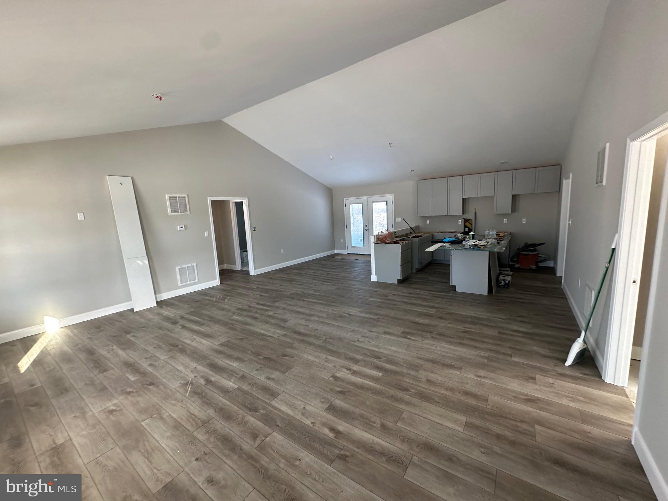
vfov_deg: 85.7
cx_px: 334
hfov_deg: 102.1
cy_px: 250
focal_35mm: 14
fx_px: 270
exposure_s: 1/99
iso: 125
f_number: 2.2
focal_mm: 2.22
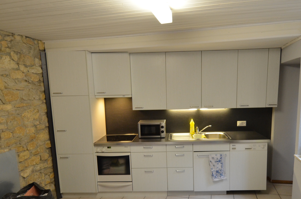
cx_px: 163
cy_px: 120
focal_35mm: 25
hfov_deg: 71.5
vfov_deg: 50.8
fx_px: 209
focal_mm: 10
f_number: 4
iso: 800
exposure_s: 1/60
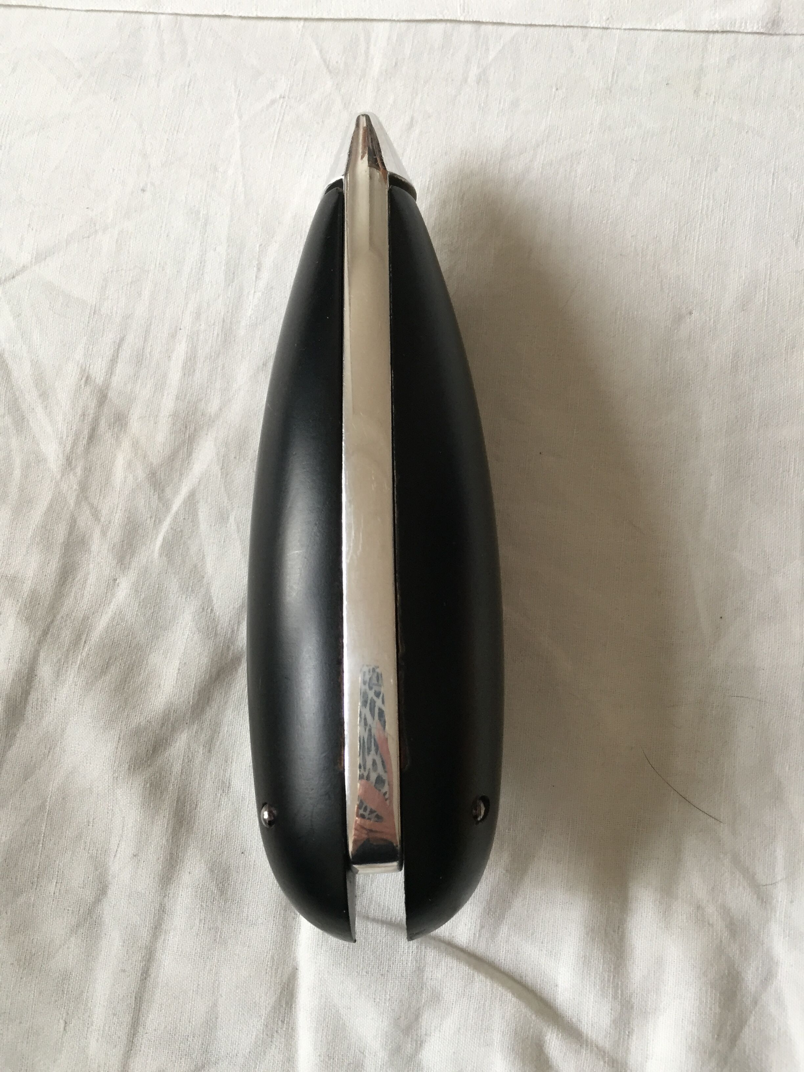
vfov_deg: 61.7
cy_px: 536
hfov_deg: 48.2
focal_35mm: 29
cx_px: 402
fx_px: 898
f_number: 2.2
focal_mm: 4.15
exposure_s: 1/33
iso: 125
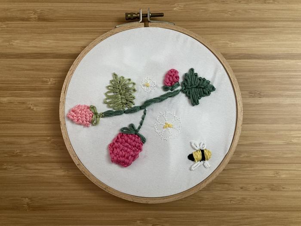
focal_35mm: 28
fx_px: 243
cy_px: 113
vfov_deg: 49.7
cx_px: 150
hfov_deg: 63.4
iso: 320
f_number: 1.8
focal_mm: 3.99
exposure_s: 1/60
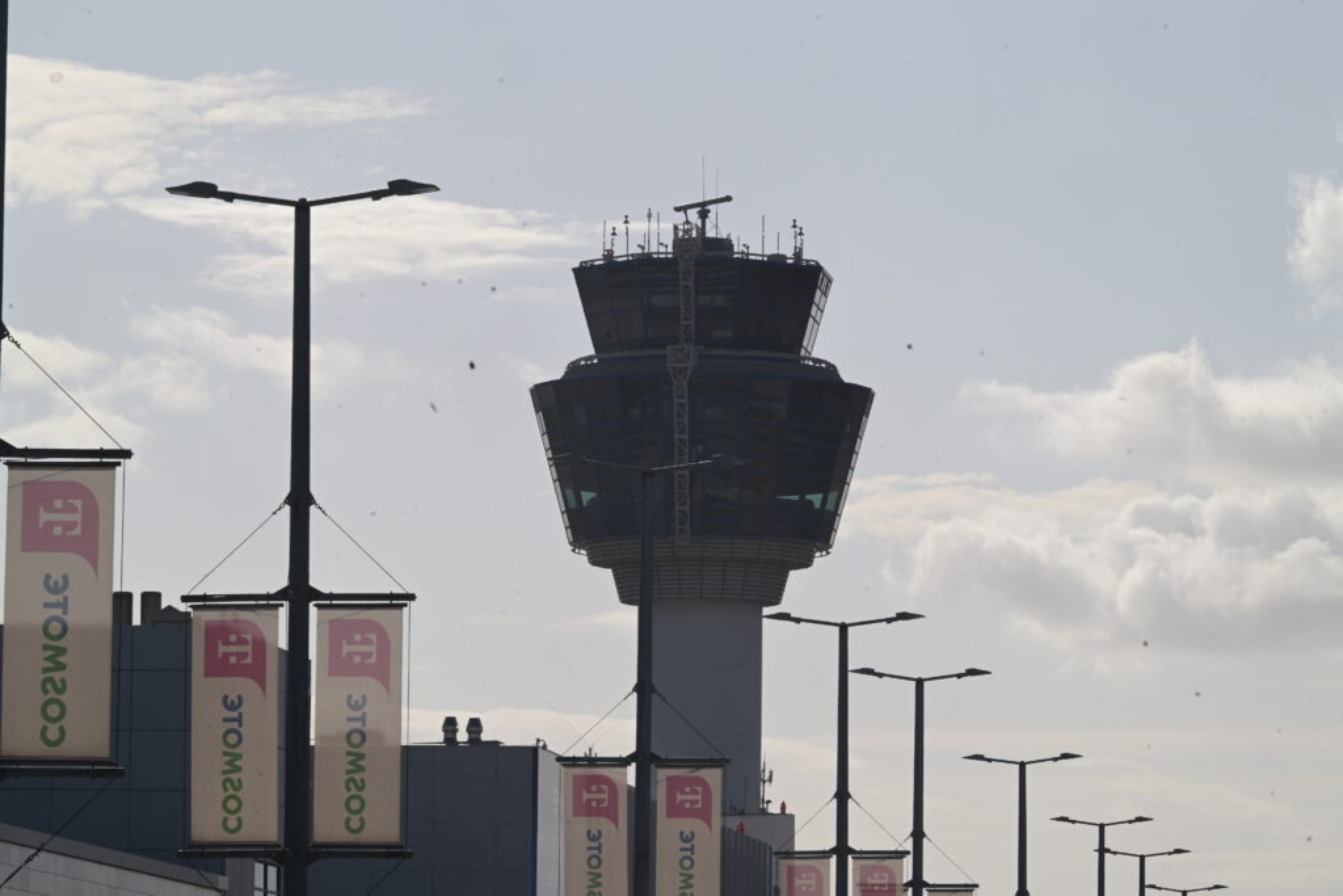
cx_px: 672
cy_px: 448
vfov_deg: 6.9
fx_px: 7462
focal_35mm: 200
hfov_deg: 10.3
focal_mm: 200
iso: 200
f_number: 22
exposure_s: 1/320
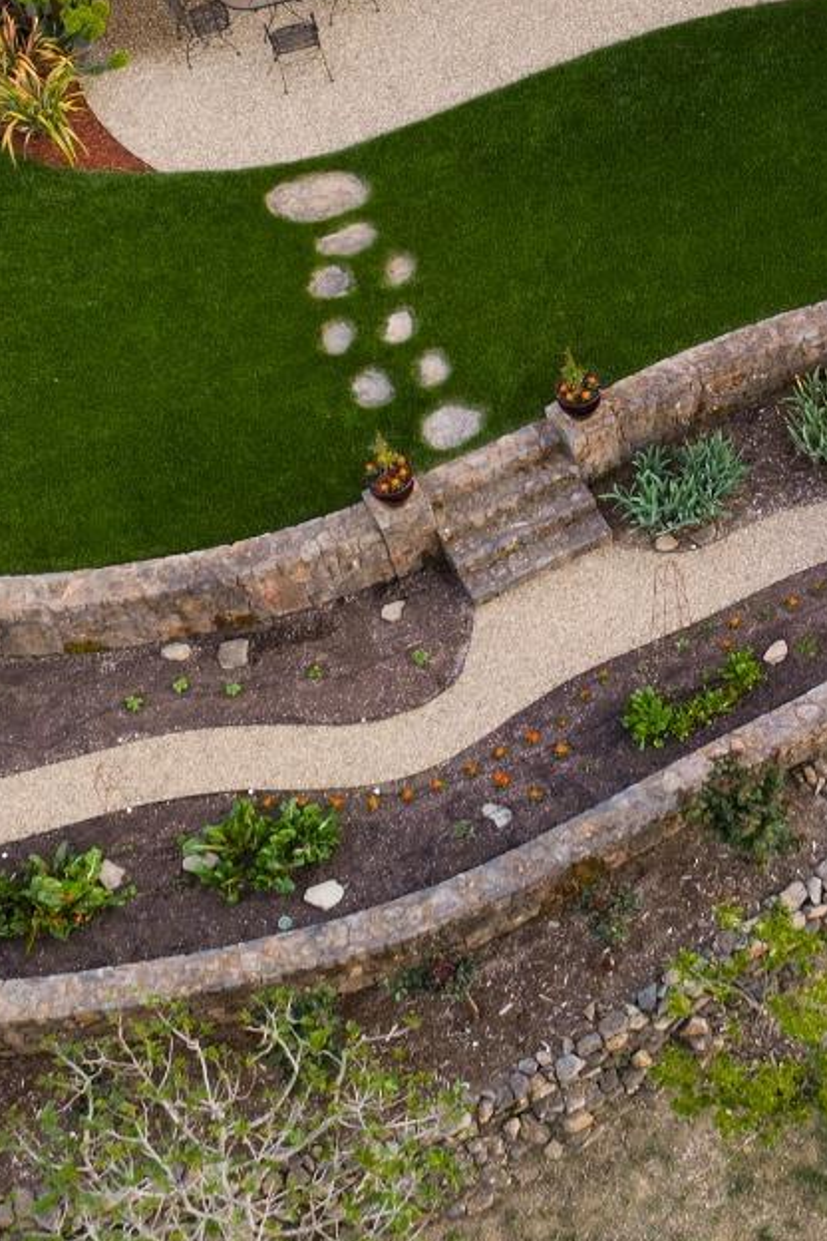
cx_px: 833
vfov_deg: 32.6
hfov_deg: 21.8
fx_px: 2067
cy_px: 273
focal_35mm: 60
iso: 100
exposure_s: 1
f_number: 8
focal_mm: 12.29
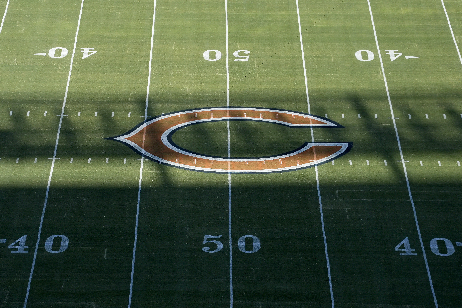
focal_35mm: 150
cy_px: 154
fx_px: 1925
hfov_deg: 13.7
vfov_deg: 9.1
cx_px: 231
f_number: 4
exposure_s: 1/2500
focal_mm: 150
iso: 400
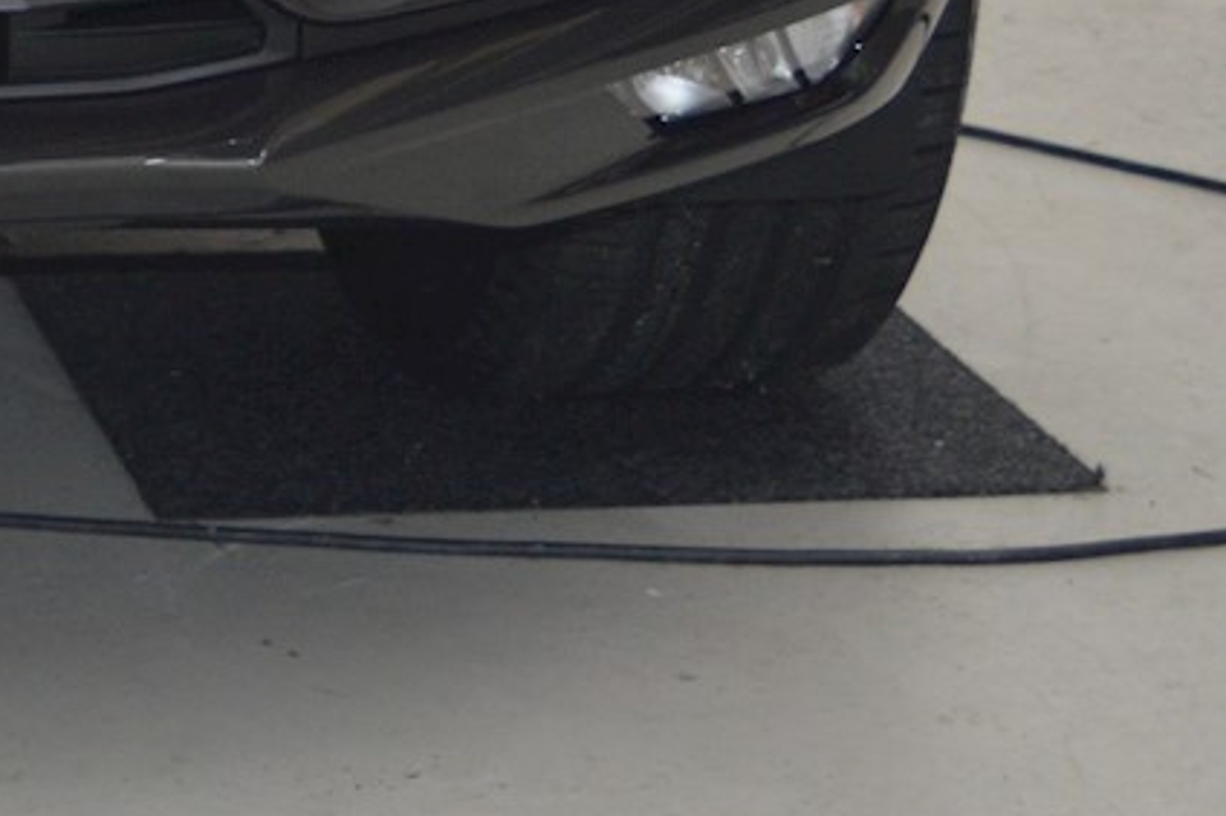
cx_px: -801
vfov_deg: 8.0
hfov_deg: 11.9
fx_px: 5547
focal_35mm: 163
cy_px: -870
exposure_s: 1/60
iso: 450
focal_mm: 24
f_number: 4
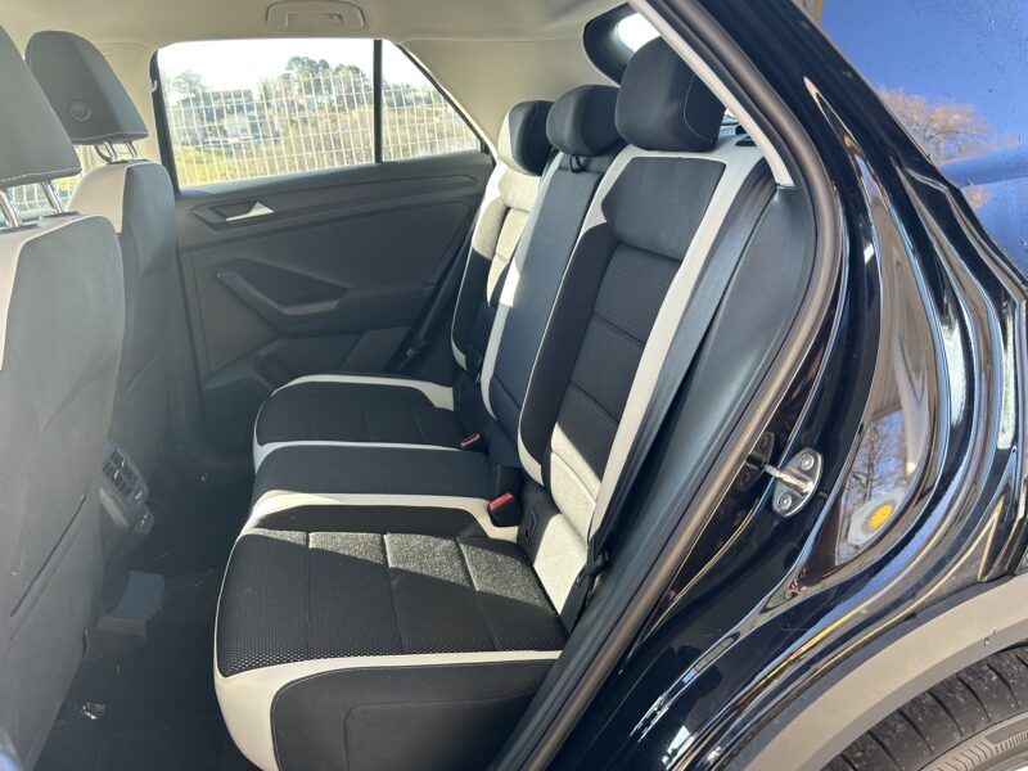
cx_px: 514
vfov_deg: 53.1
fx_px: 772
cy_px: 386
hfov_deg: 67.3
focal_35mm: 26
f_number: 1.5
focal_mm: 5.7
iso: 64
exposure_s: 1/144
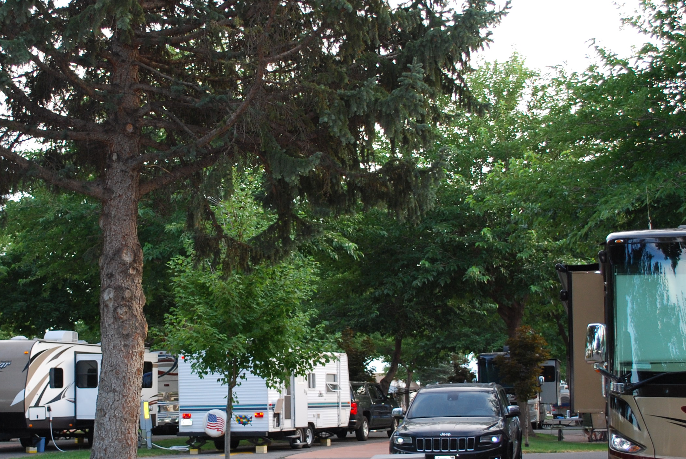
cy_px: 264
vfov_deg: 20.7
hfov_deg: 30.3
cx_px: 230
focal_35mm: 66
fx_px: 1259
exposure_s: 1/60
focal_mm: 24
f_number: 4.2
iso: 250
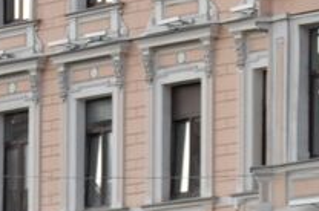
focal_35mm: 370
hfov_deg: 5.6
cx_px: 26
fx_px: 3274
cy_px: 529
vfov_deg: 3.6
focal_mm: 40
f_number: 2.8
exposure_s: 1/320
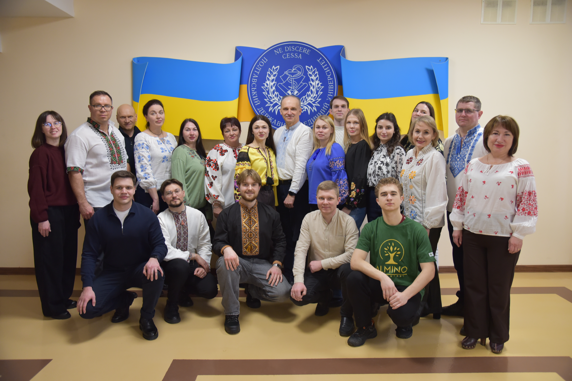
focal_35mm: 30
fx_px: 477
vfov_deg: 43.6
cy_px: 190
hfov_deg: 61.9
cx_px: 286
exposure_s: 1/60
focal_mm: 30
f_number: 4
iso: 1800
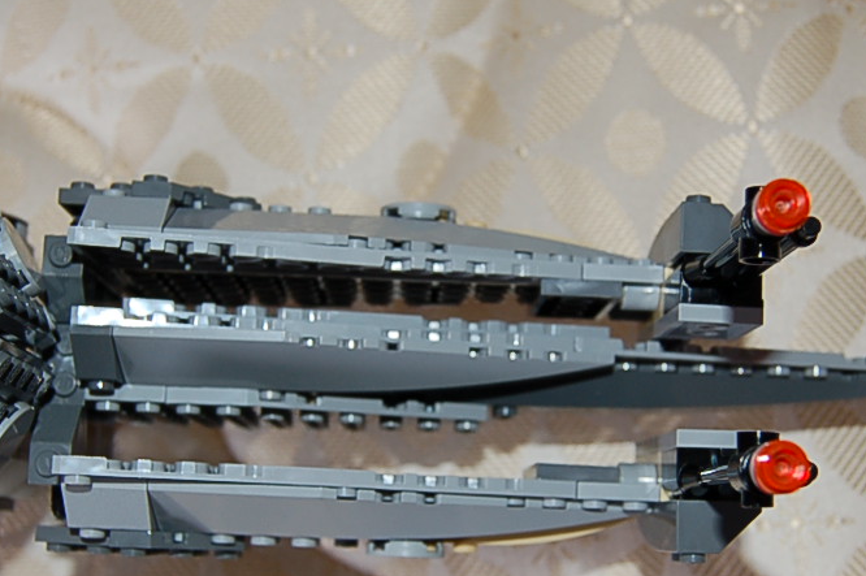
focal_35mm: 61
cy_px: 325
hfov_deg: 32.9
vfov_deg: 22.2
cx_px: 489
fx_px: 1466
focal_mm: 18
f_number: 3.5
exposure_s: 1/60
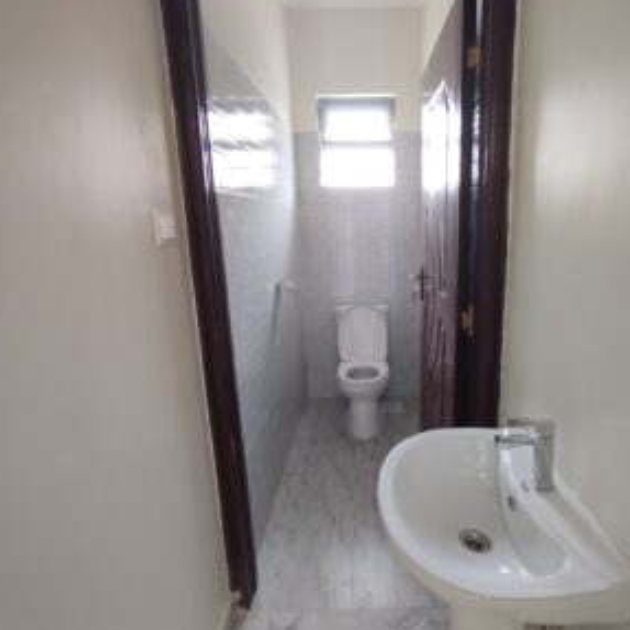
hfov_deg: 86.6
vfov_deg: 87.4
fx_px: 329
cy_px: 305
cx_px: 371
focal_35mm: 16
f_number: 2.2
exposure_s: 1/60
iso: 231
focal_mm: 1.66
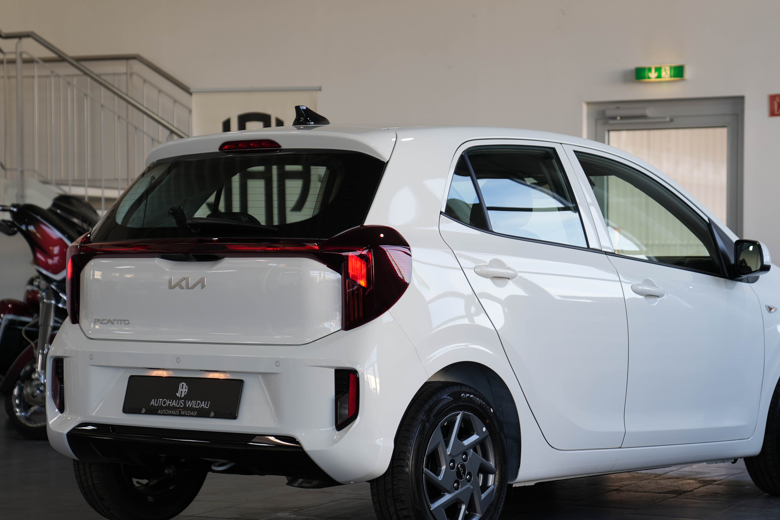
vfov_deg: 15.4
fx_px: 1928
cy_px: 281
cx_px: 449
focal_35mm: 89
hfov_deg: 22.8
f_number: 2.8
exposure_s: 1/80
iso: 100
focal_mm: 65
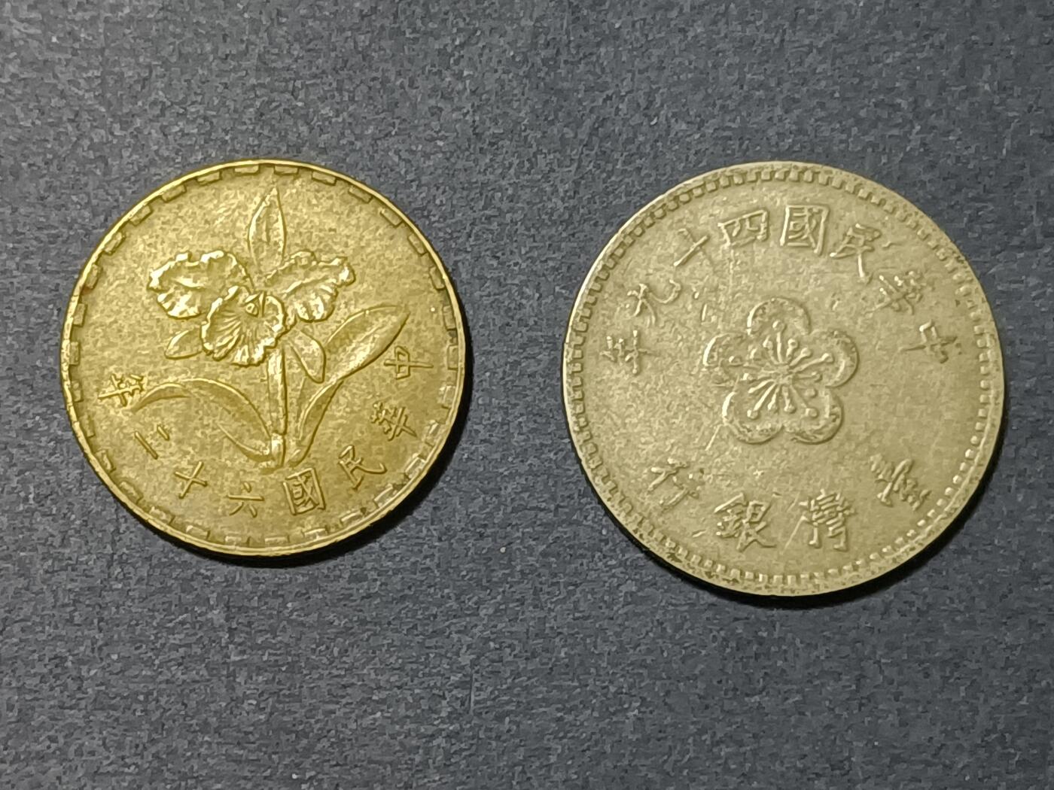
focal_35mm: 80
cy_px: 395
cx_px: 527
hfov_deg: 24.4
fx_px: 2436
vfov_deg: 18.4
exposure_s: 1/30
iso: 1310
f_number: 1.8
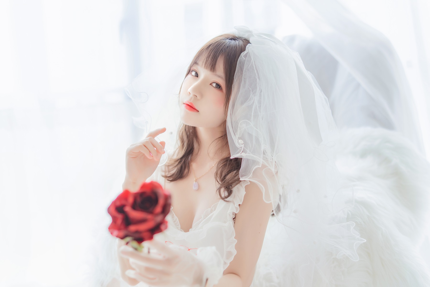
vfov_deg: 27.0
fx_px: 597
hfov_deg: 39.6
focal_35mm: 50
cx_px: 215
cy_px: 144
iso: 200
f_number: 2
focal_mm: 50
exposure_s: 1/200
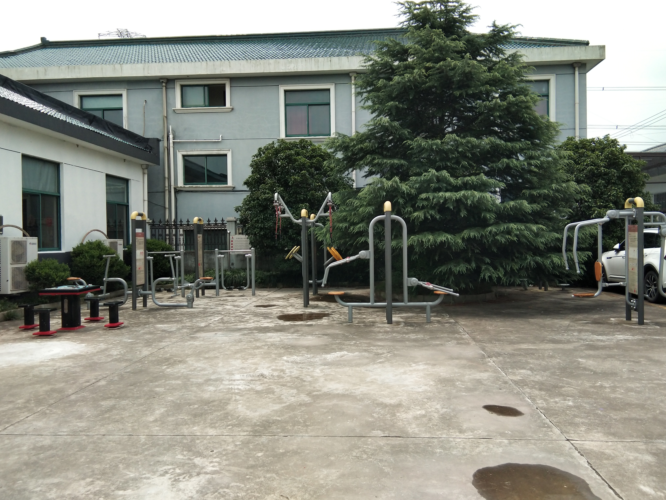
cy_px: 247
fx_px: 616
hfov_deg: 56.8
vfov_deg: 44.2
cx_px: 341
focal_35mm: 32
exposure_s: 1/838
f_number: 2.2
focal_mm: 3.69
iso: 50
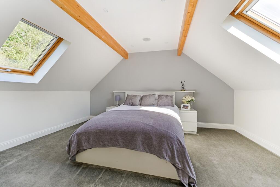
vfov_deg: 81.2
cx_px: 140
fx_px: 109
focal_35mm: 14
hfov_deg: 104.3
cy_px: 94
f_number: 14
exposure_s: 1/25
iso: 400
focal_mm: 14
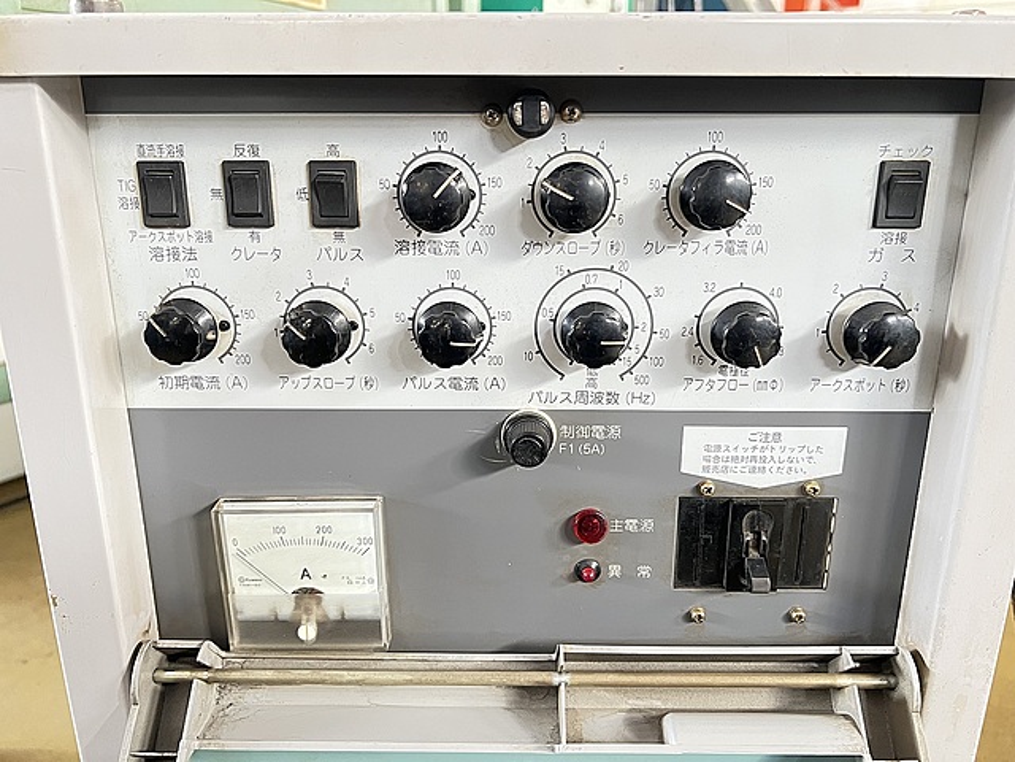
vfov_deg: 53.1
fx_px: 762
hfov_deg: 67.3
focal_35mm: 26
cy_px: 381
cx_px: 508
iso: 500
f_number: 1.5
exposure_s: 1/52
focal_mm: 5.7
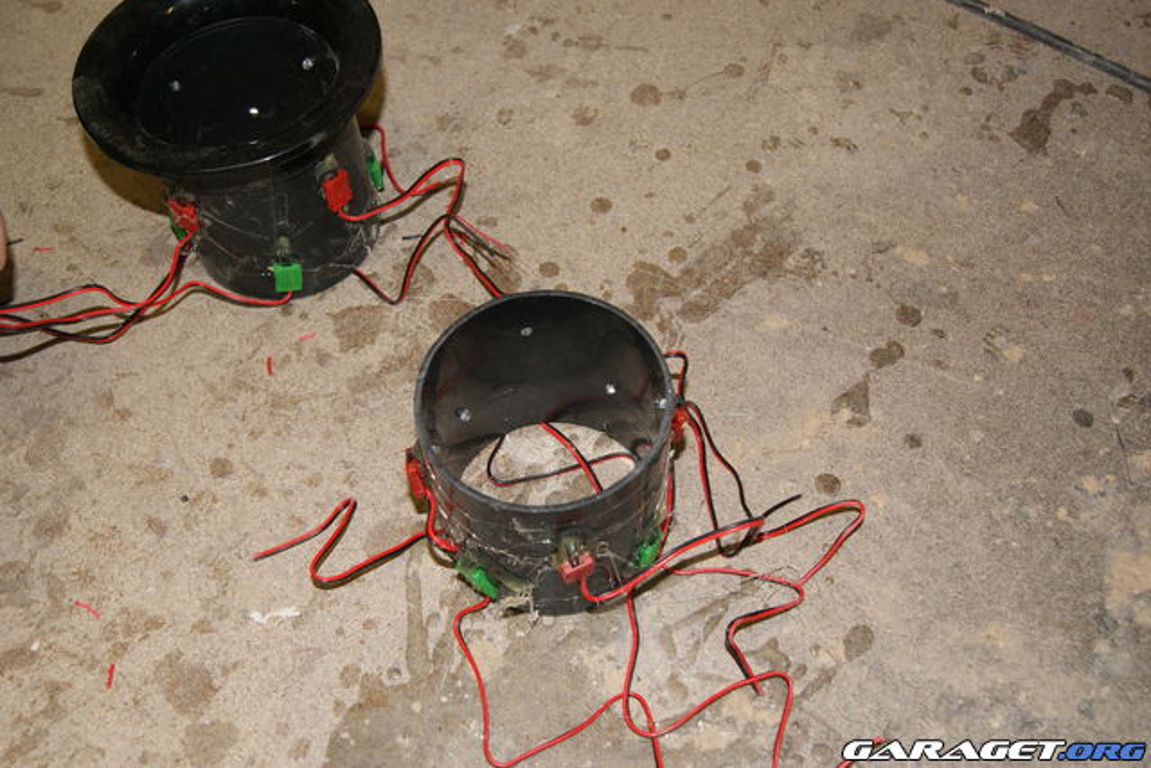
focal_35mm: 36
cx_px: 576
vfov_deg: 36.9
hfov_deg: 53.1
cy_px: 384
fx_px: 1151
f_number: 5.6
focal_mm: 24
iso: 400
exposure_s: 1/60
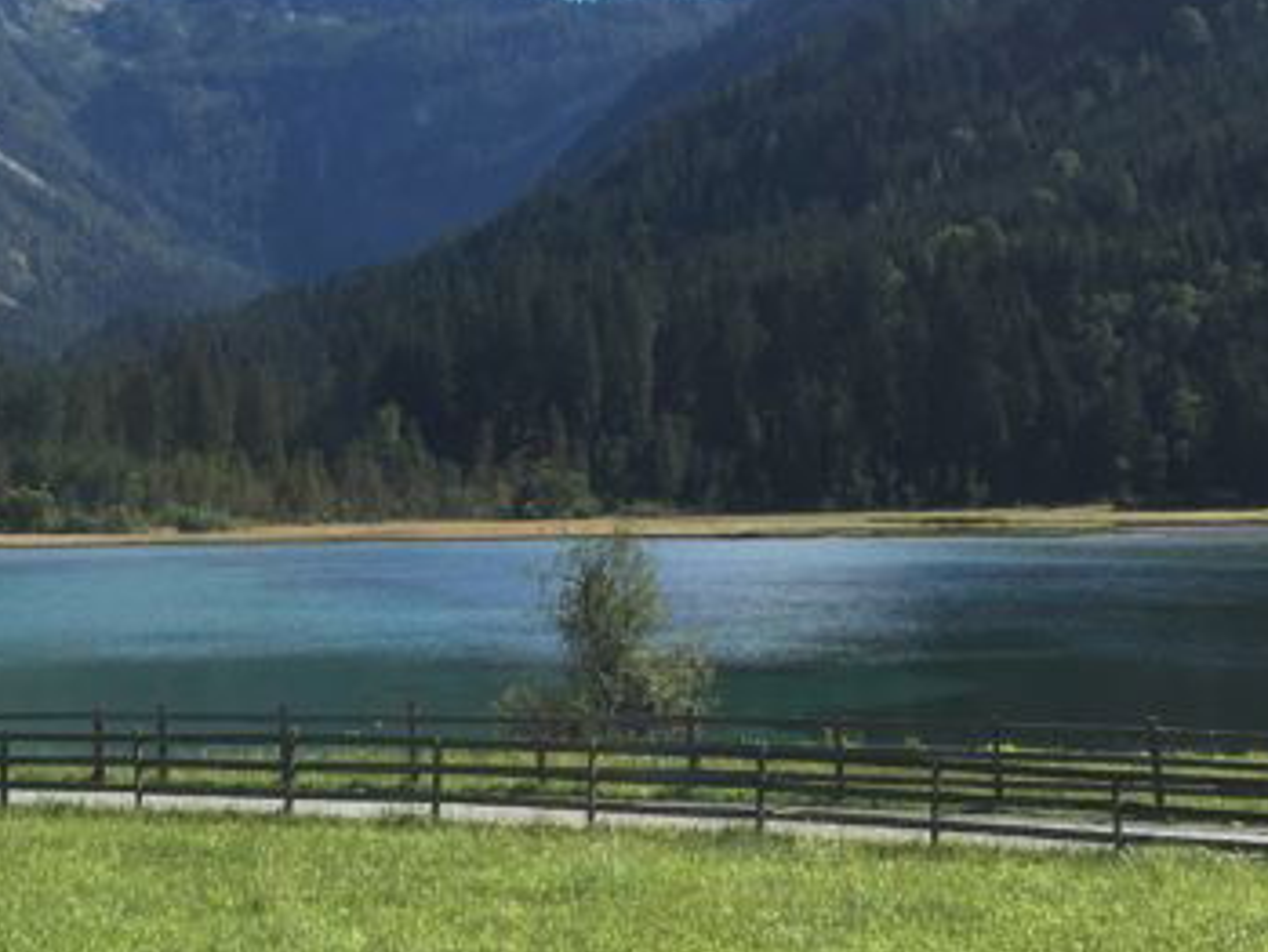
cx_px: 440
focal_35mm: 85
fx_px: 3115
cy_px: 91
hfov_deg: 22.9
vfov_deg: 17.1
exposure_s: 1/986
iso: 25
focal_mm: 4.15
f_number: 2.2
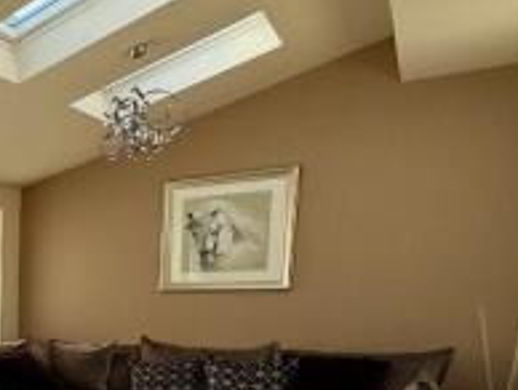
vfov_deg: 32.3
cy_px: 367
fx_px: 629
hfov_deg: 32.8
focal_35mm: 42
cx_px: -162
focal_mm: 2.22
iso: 40
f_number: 2.2
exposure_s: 1/548
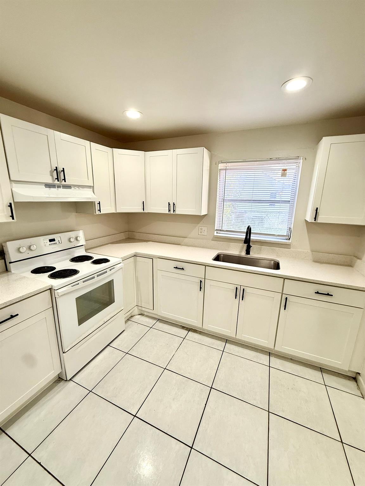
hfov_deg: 85.7
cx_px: 182
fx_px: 197
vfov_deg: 102.1
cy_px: 243
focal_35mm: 14
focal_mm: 2.22
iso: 125
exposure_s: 1/120
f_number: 2.2
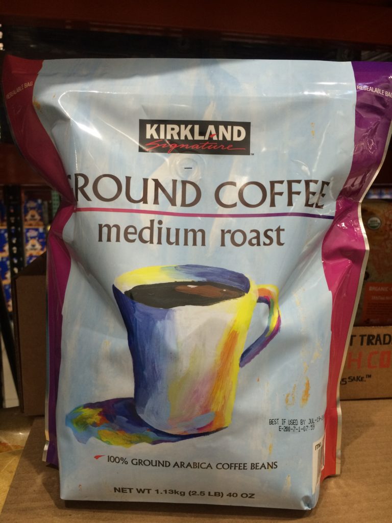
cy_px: 262
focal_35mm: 29
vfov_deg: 61.7
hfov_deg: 48.2
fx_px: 438
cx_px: 196
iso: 80
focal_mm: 4.15
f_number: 2.2
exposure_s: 1/33
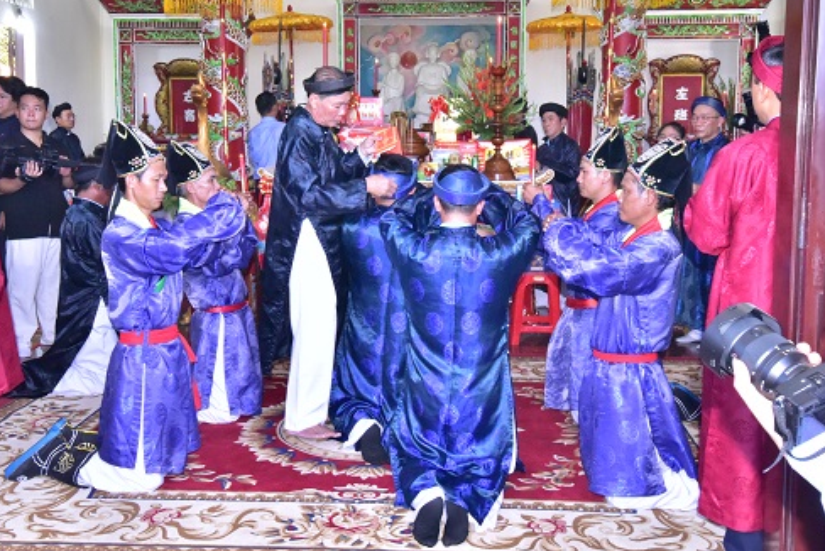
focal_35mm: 43
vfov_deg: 31.2
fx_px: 986
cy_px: 225
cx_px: 377
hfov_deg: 45.4
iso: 7200
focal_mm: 35
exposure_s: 1/60
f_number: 20
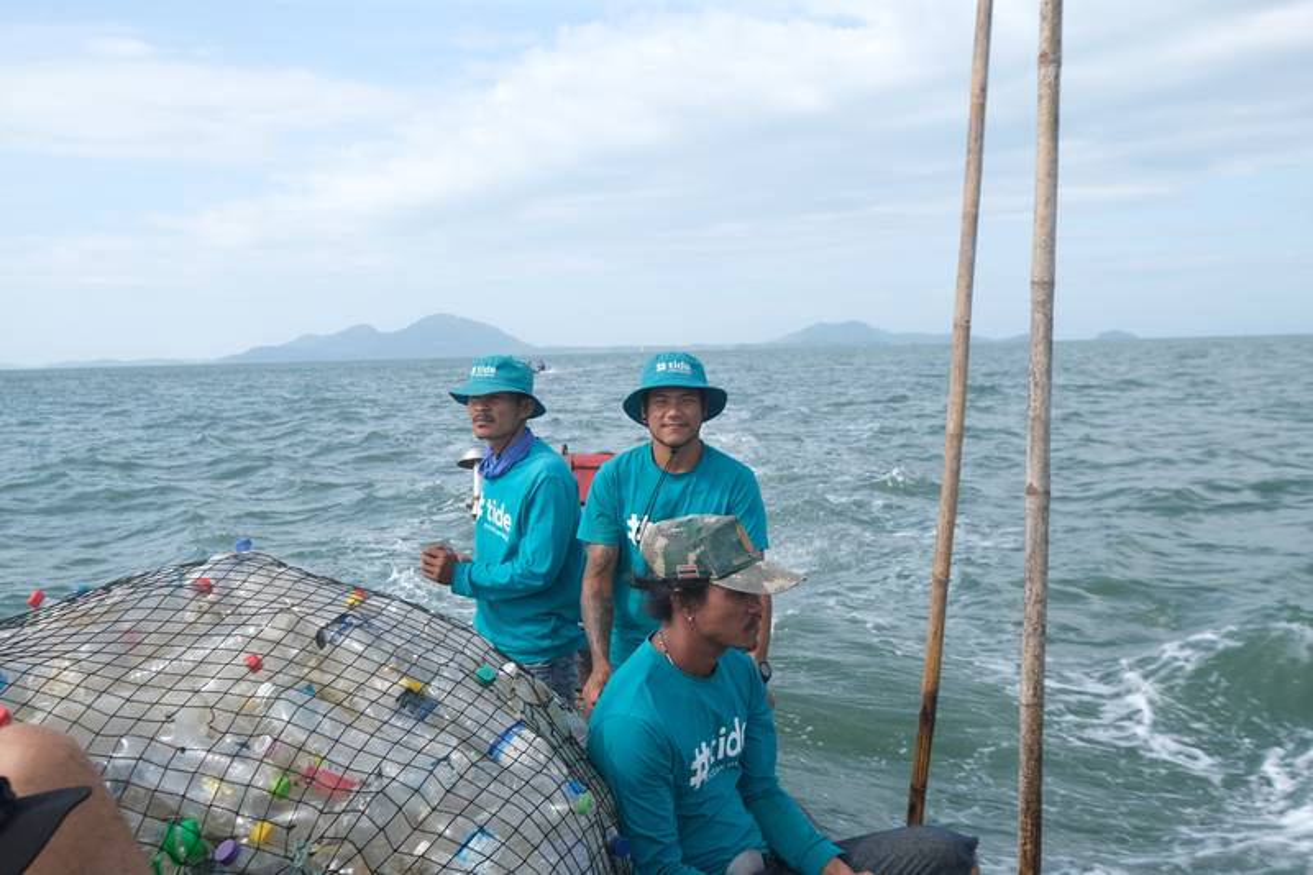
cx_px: 656
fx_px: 1313
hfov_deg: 53.1
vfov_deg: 36.9
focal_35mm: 36
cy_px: 438
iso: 160
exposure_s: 1/480
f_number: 5.6
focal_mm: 24
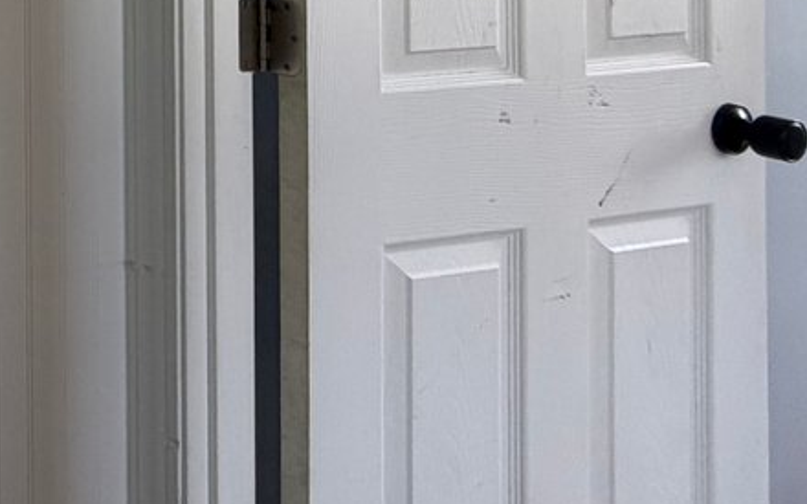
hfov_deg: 24.3
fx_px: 1122
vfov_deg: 22.3
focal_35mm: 51
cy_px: -175
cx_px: -549
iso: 125
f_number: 2.2
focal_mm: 2.22
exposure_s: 1/120
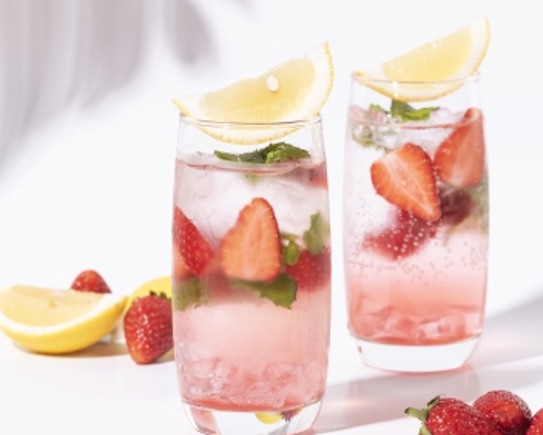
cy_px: 184
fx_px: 3473
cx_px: 335
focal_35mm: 216
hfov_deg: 8.9
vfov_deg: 7.2
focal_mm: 135
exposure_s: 1/125
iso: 125
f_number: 8
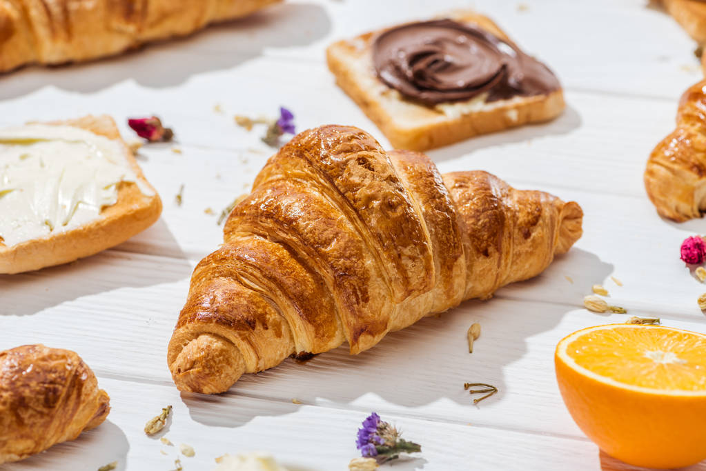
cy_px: 236
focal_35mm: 105
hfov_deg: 19.4
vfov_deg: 13.1
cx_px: 353
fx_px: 2060
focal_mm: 105
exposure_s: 1/160
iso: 160
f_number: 9
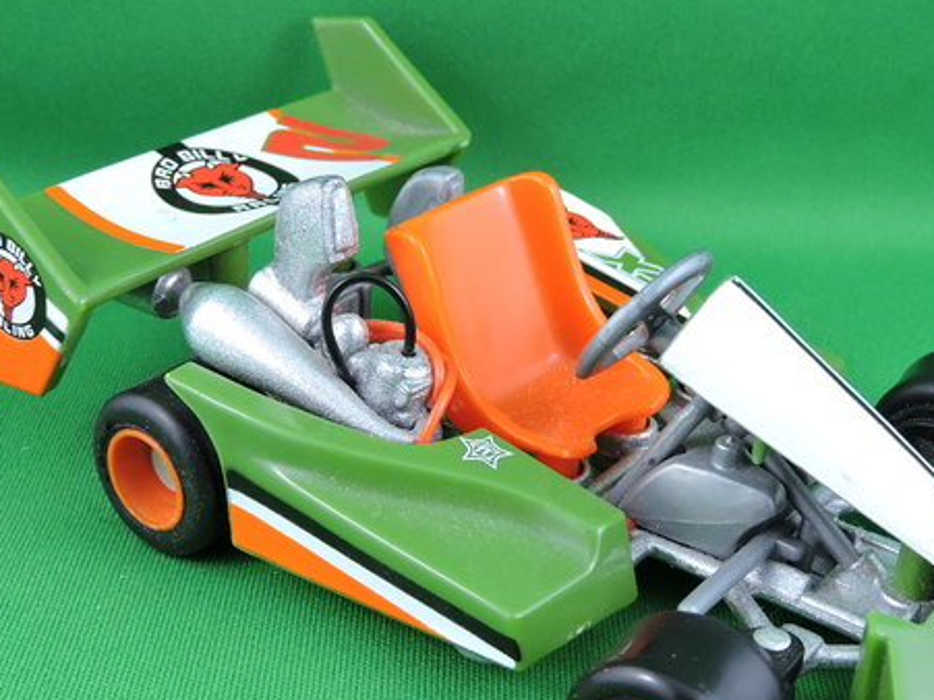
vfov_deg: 24.4
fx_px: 1618
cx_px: 537
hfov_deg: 32.1
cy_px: 358
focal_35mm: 60
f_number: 3.8
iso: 180
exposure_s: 1/30
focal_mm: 6.3
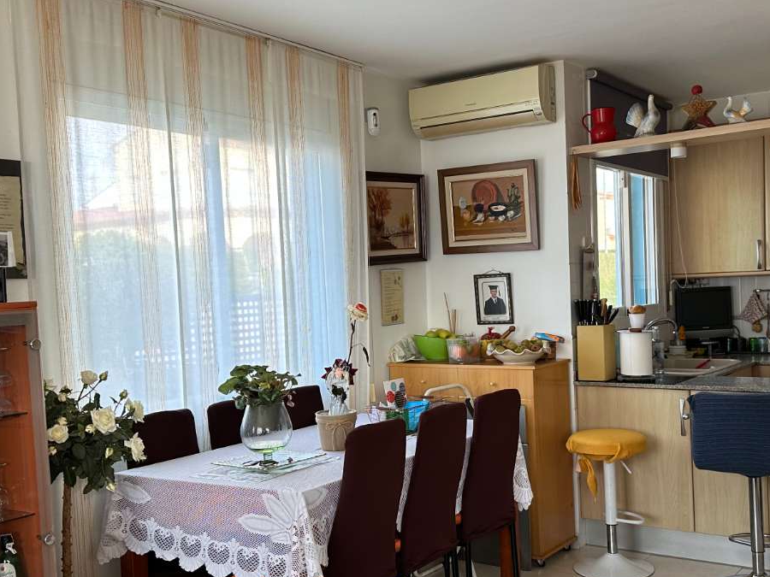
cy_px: 329
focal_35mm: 40
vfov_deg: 35.9
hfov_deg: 46.4
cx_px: 475
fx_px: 890
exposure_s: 1/121
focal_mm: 6.86
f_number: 1.78
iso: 125
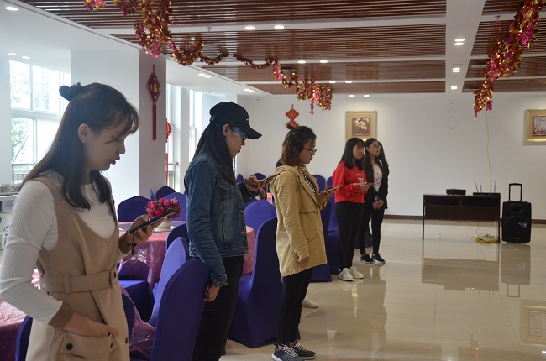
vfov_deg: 26.3
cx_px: 273
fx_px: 772
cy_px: 180
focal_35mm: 51
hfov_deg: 39.0
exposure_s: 1/60
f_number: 4.2
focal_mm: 34
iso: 720
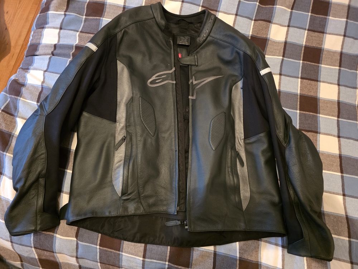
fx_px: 238
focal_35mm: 23
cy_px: 134
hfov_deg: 73.9
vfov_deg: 58.9
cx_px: 179
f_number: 1.7
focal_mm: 6.3
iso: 1600
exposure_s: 1/33.4
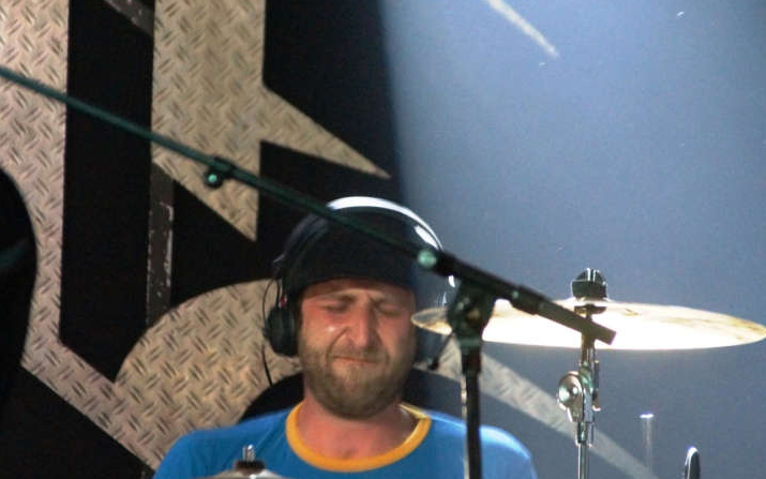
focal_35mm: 459
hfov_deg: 4.6
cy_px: 255
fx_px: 9583
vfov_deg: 2.9
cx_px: 299
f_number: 6.3
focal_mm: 210
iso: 3200
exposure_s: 1/20
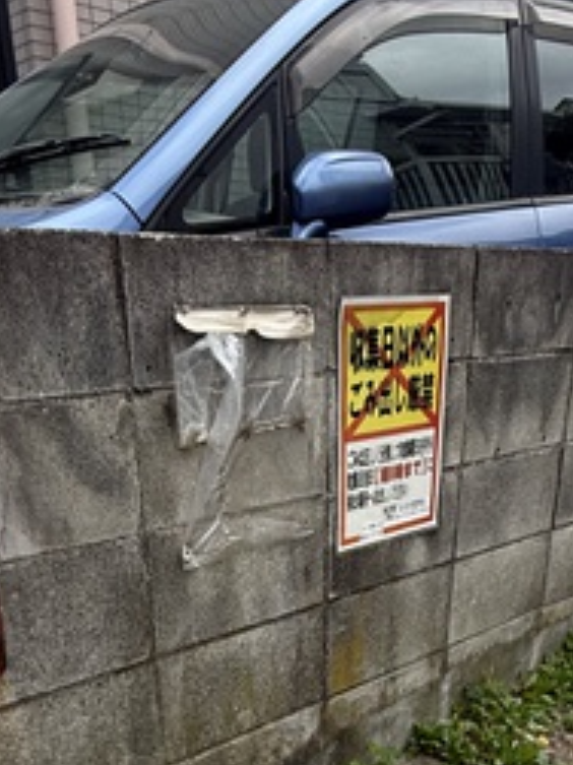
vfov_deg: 41.6
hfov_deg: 36.8
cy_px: 765
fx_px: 861
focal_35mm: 39
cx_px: 282
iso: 50
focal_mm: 2.22
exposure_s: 1/468
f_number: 2.2
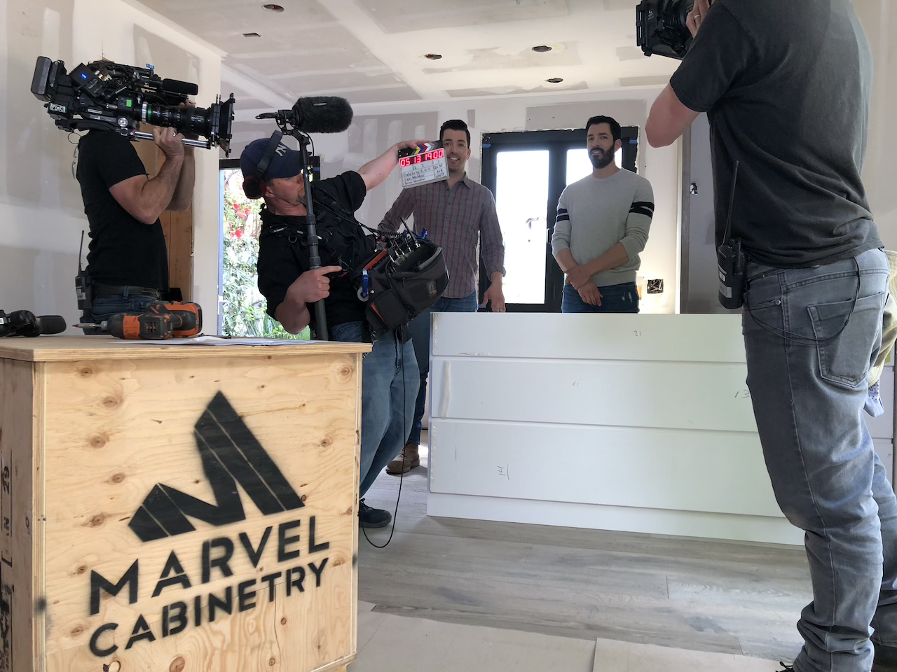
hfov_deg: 63.4
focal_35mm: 28
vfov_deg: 49.7
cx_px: 448
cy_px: 336
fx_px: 726
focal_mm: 4
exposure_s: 1/30
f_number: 1.8
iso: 25
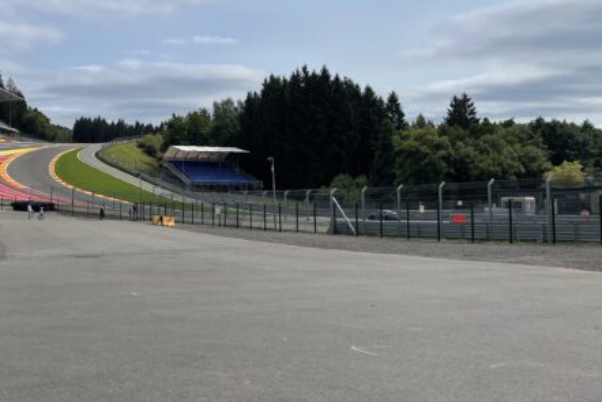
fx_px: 786
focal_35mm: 47
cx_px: 117
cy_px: 149
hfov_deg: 40.1
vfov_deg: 28.6
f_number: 1.6
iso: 32
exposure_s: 1/7813
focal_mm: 4.2
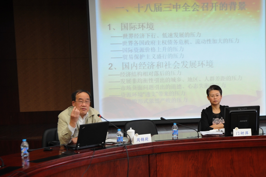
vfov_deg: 35.1
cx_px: 133
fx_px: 281
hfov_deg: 50.7
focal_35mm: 38
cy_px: 88
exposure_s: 1/60
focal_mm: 38
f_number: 4
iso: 1000
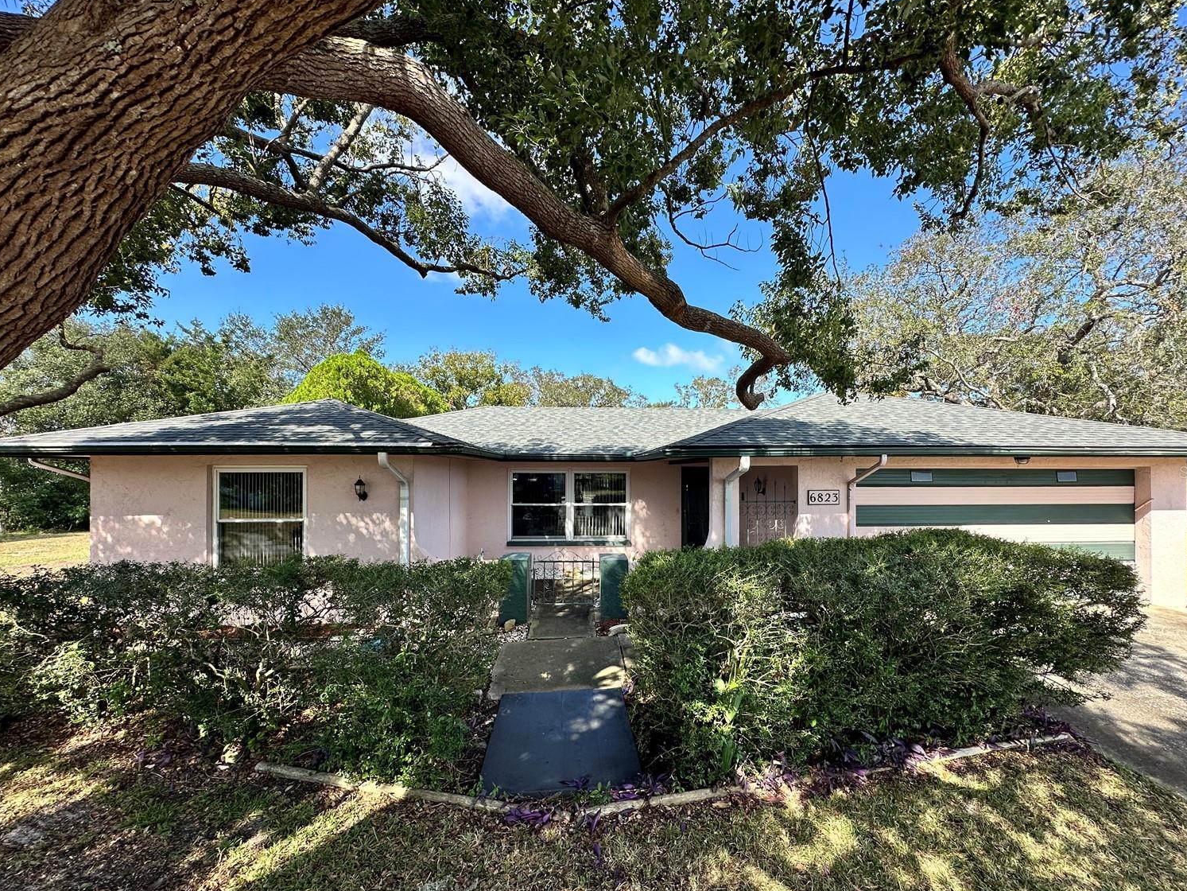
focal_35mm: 15
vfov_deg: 81.7
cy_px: 472
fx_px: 514
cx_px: 619
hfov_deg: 98.1
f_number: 2.2
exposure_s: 1/759
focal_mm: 2.22
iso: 40
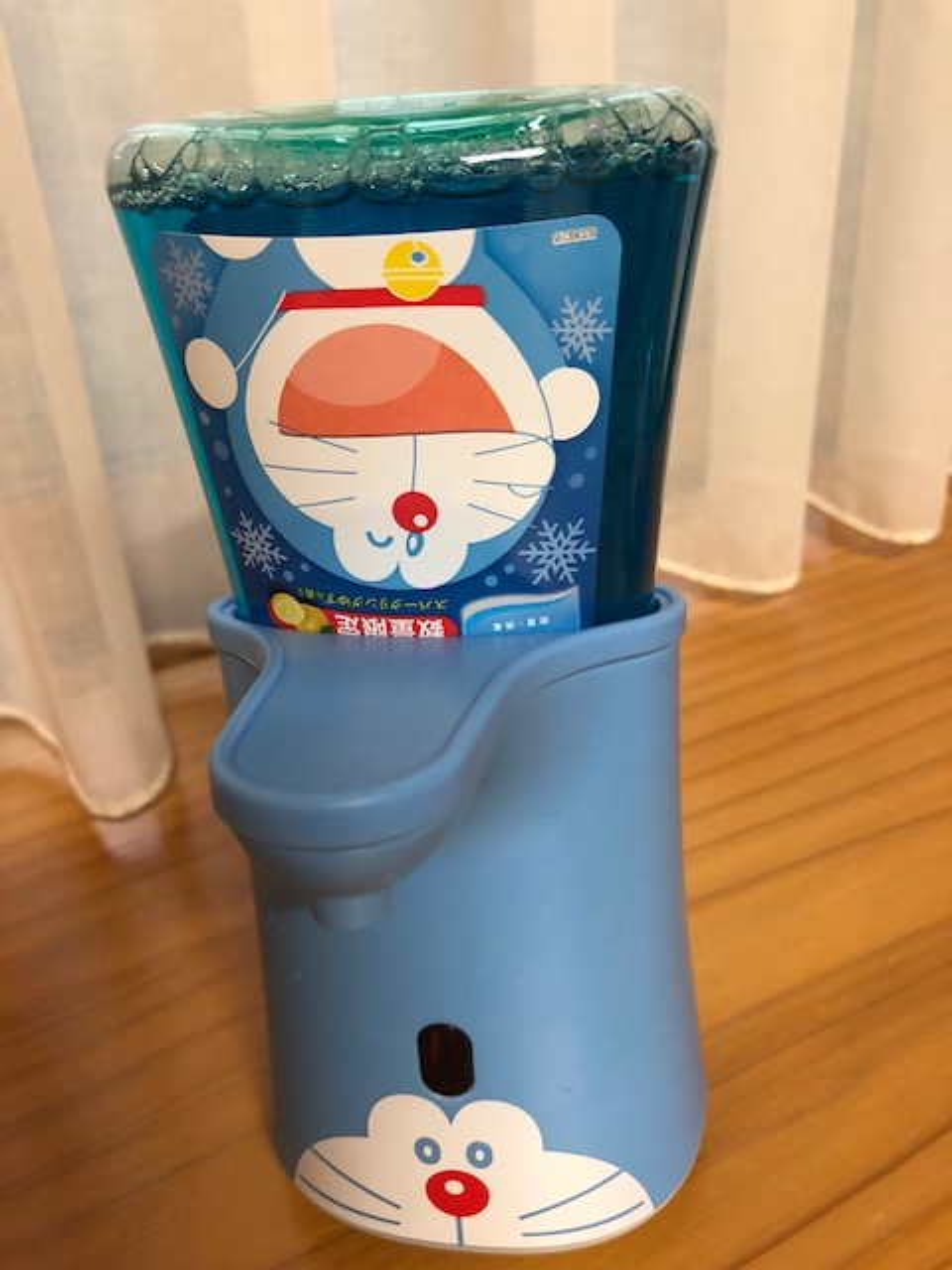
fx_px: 1063
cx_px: 476
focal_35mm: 29
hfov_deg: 48.2
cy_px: 635
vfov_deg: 61.7
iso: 80
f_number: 1.8
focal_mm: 3.99
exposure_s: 1/17
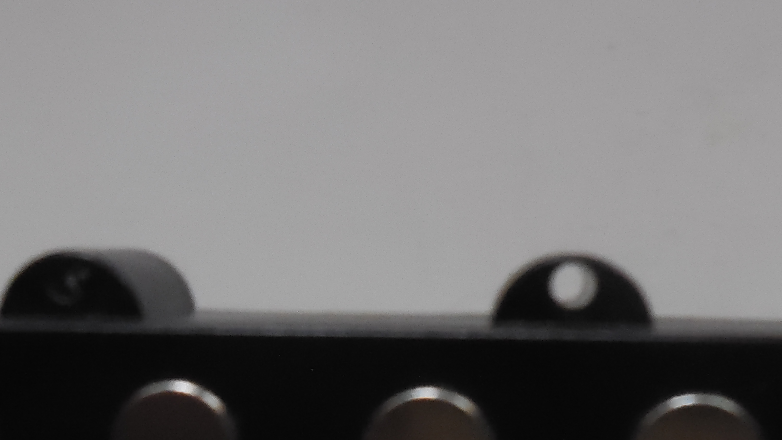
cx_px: 368
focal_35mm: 55
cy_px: 396
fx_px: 1140
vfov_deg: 21.4
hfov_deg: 37.8
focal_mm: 4.6
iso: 800
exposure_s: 1/10
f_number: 3.5
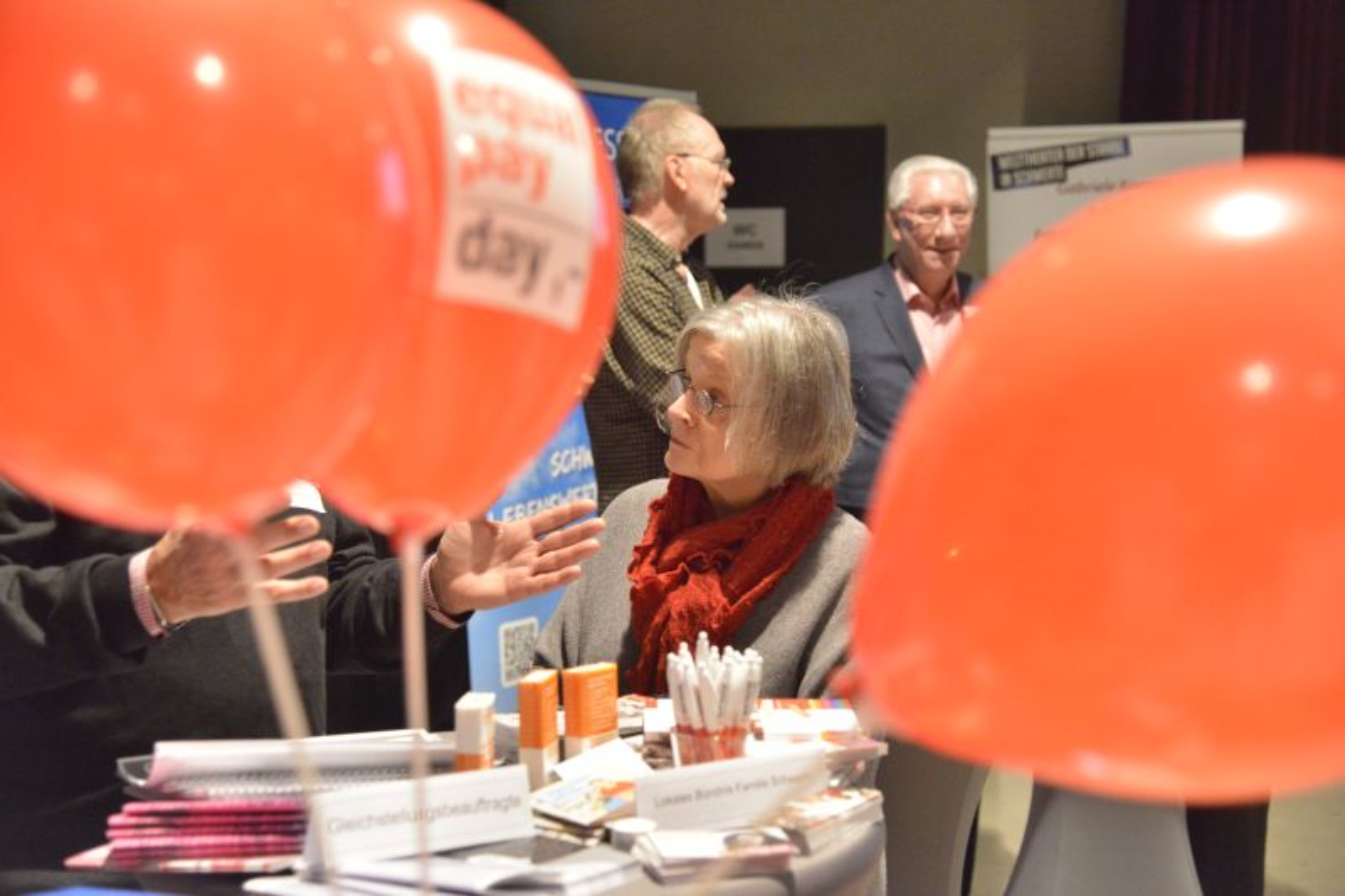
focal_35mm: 58
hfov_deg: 34.5
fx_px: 2166
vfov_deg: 23.4
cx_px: 672
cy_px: 448
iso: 6400
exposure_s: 1/60
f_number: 4
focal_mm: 58
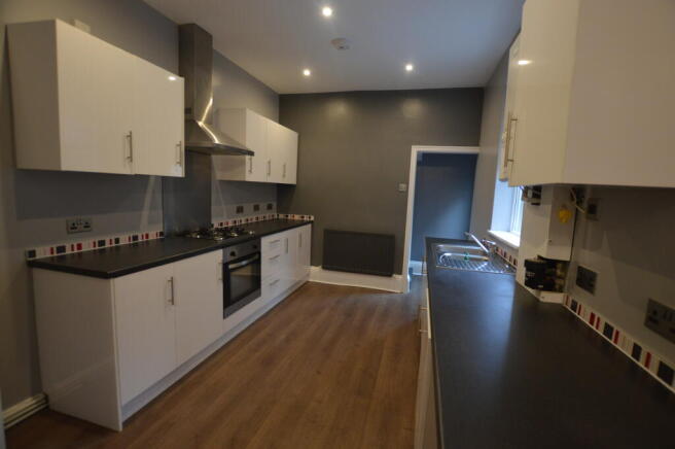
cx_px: 338
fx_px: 281
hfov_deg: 100.4
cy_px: 224
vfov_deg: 77.2
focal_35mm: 15
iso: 1000
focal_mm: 10
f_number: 3.5
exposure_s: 1/60
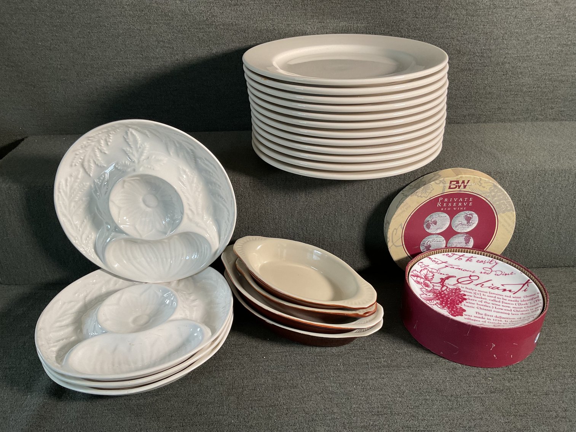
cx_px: 288
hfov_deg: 61.7
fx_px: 483
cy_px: 216
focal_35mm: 29
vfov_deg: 48.2
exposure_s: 1/60
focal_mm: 3
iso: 64
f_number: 1.8
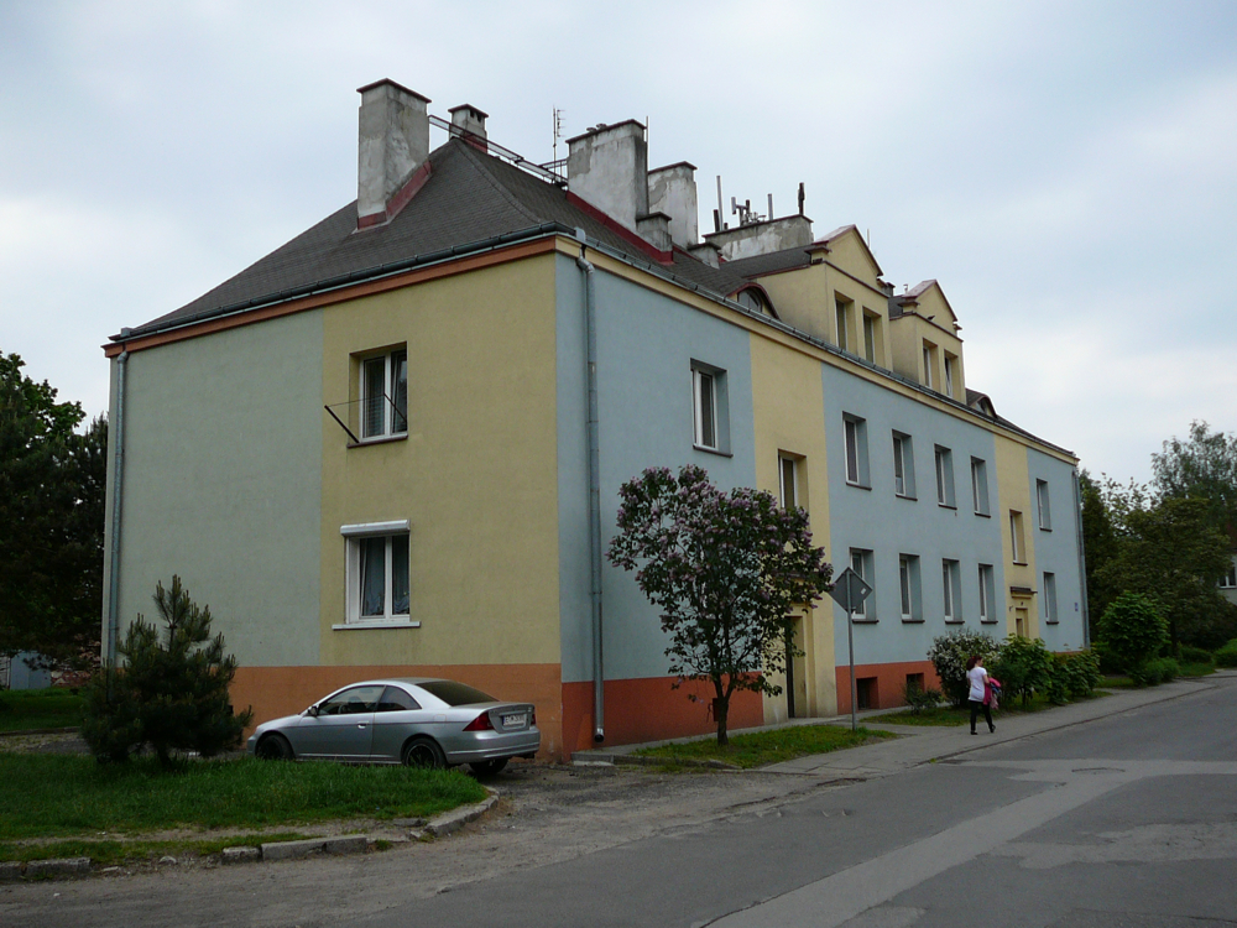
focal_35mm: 35
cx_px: 618
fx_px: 1251
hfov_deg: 52.6
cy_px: 464
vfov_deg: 40.7
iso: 80
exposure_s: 1/1000
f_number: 2.8
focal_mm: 5.2
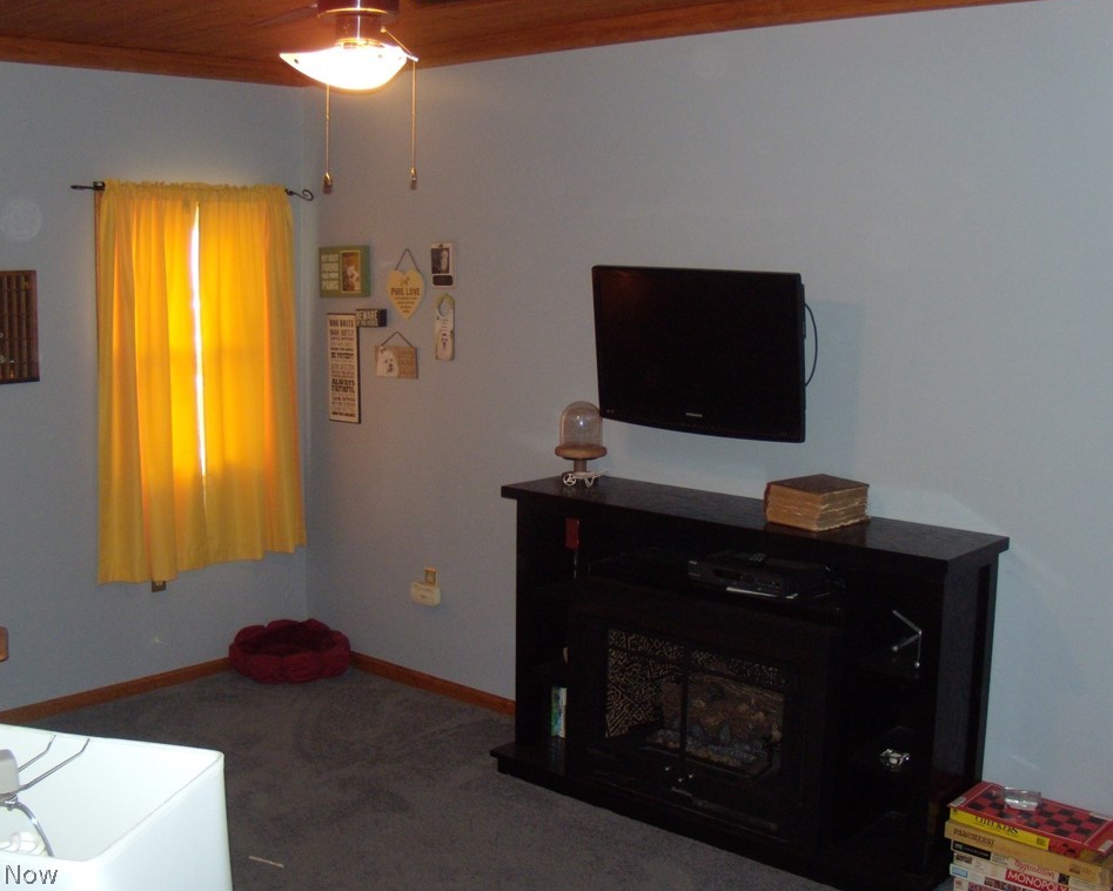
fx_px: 1252
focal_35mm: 38
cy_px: 441
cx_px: 536
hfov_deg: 47.9
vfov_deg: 39.2
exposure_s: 1/30
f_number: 3.6
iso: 250
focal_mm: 6.4
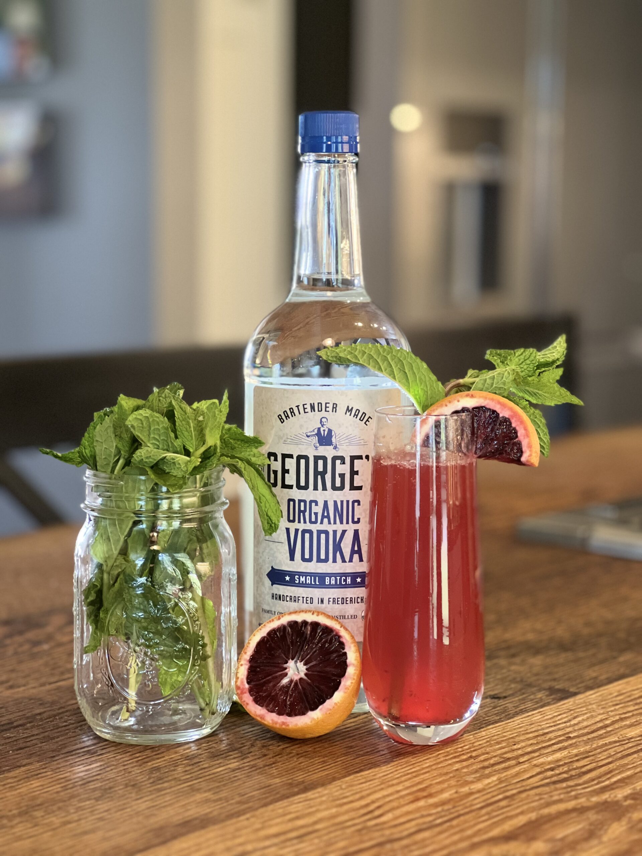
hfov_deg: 19.1
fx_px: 1904
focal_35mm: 77
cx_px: 321
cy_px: 428
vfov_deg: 25.3
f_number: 2.8
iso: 320
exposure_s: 1/24
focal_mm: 9
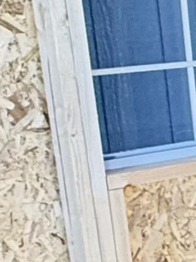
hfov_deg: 8.7
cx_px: 613
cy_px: 256
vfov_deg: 14.2
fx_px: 1034
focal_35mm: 137
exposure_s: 1/99
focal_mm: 2.22
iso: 250
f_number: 2.2
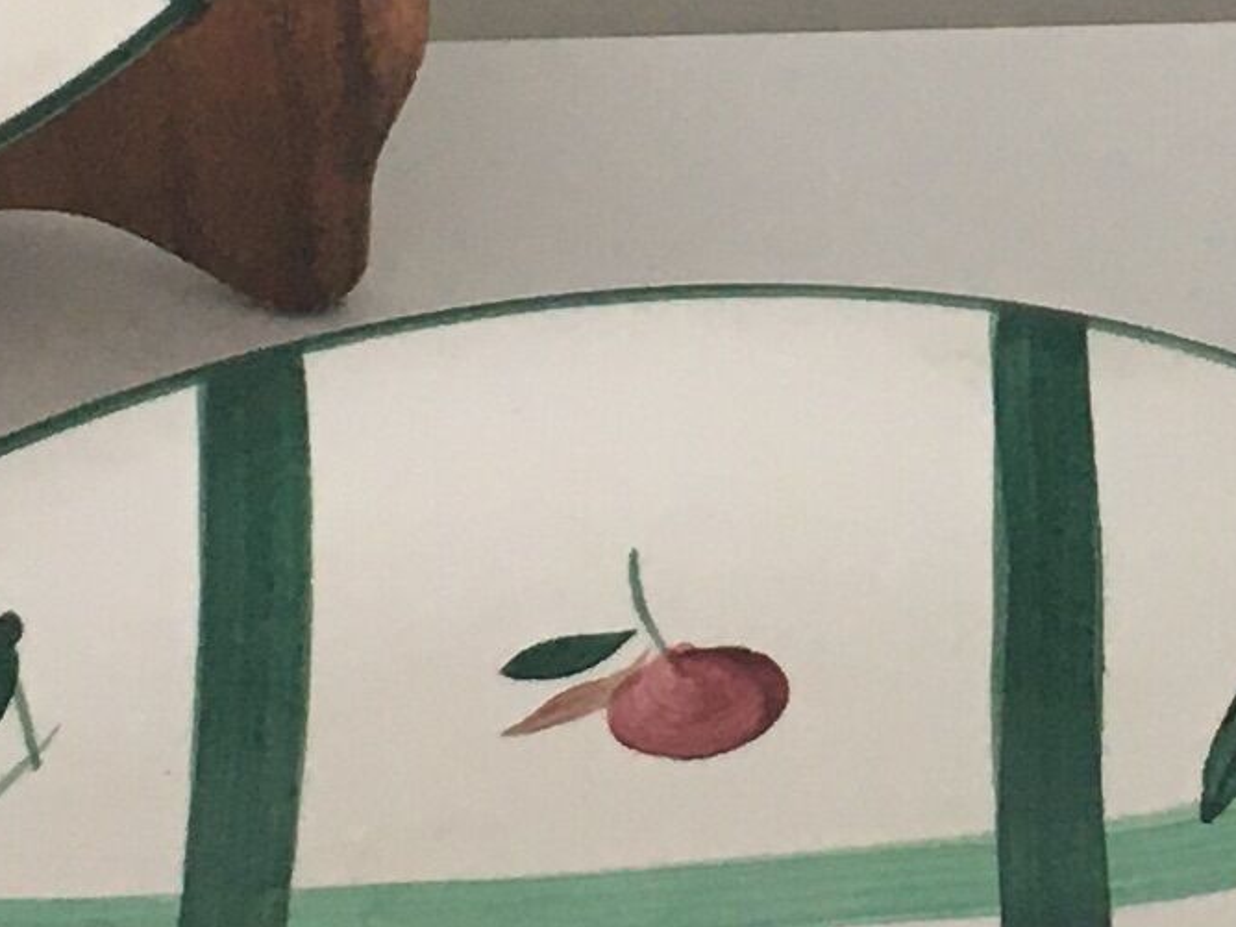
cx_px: 1458
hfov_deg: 11.1
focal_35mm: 175
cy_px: -122
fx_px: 6249
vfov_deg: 8.4
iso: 50
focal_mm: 4.15
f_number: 2.2
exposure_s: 1/33
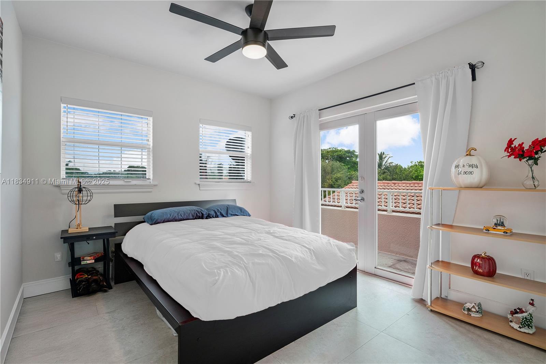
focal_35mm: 16
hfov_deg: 96.7
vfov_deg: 73.7
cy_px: 182
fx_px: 243
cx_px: 273
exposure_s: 1/250
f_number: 5
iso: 500
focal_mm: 16
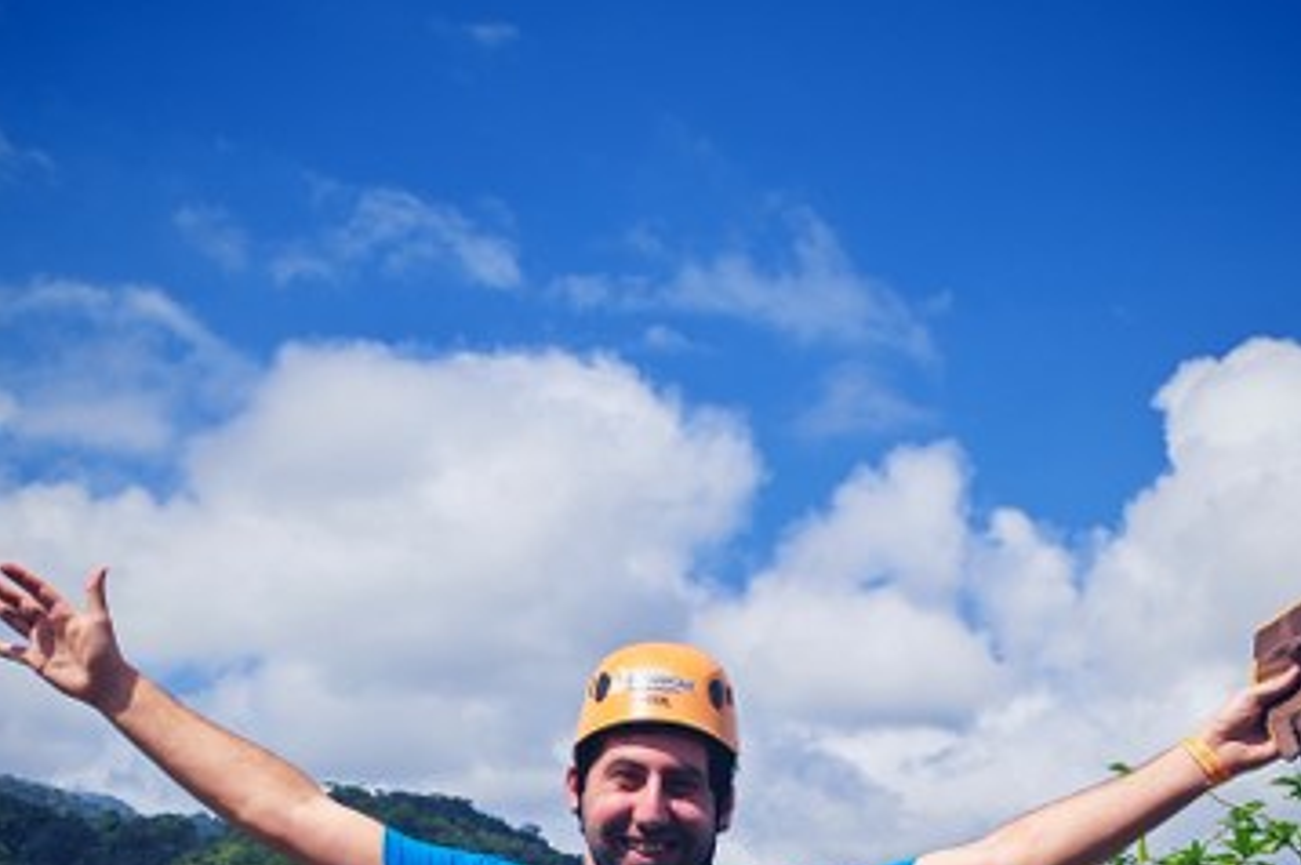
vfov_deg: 19.7
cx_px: 650
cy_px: 854
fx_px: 2419
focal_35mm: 67
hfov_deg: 30.1
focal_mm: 6.12
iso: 50
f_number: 1.9
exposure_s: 1/850
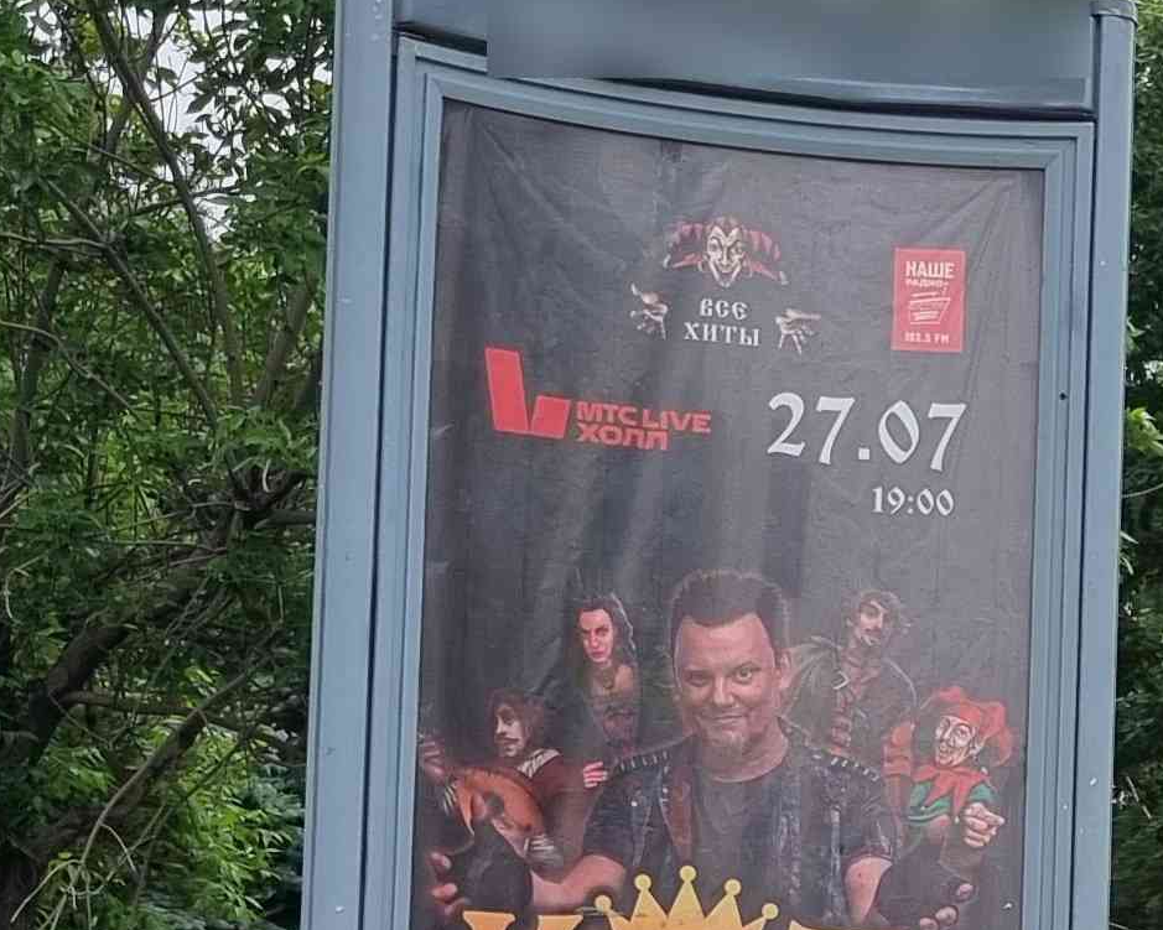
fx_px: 3751
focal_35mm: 109
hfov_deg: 17.2
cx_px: 1158
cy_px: 955
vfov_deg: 13.9
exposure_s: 1/1040
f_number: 1.8
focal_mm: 5.4
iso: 50
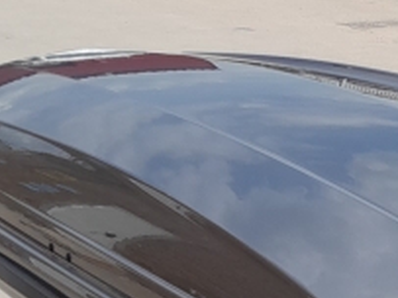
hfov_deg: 13.9
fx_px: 1563
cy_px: 417
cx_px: 529
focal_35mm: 136
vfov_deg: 10.6
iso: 40
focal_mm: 4
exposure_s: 1/569
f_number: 1.8
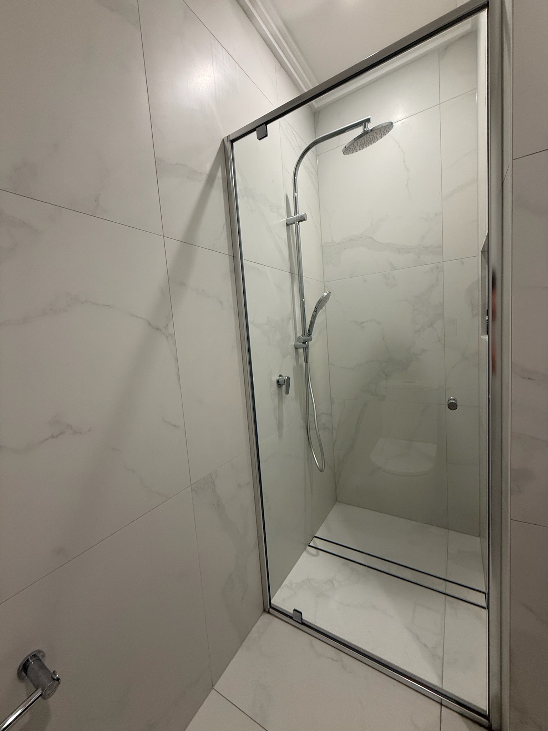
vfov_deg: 102.1
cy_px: 366
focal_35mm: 14
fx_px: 296
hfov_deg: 85.7
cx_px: 274
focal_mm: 2.22
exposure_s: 1/100
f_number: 2.2
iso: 200
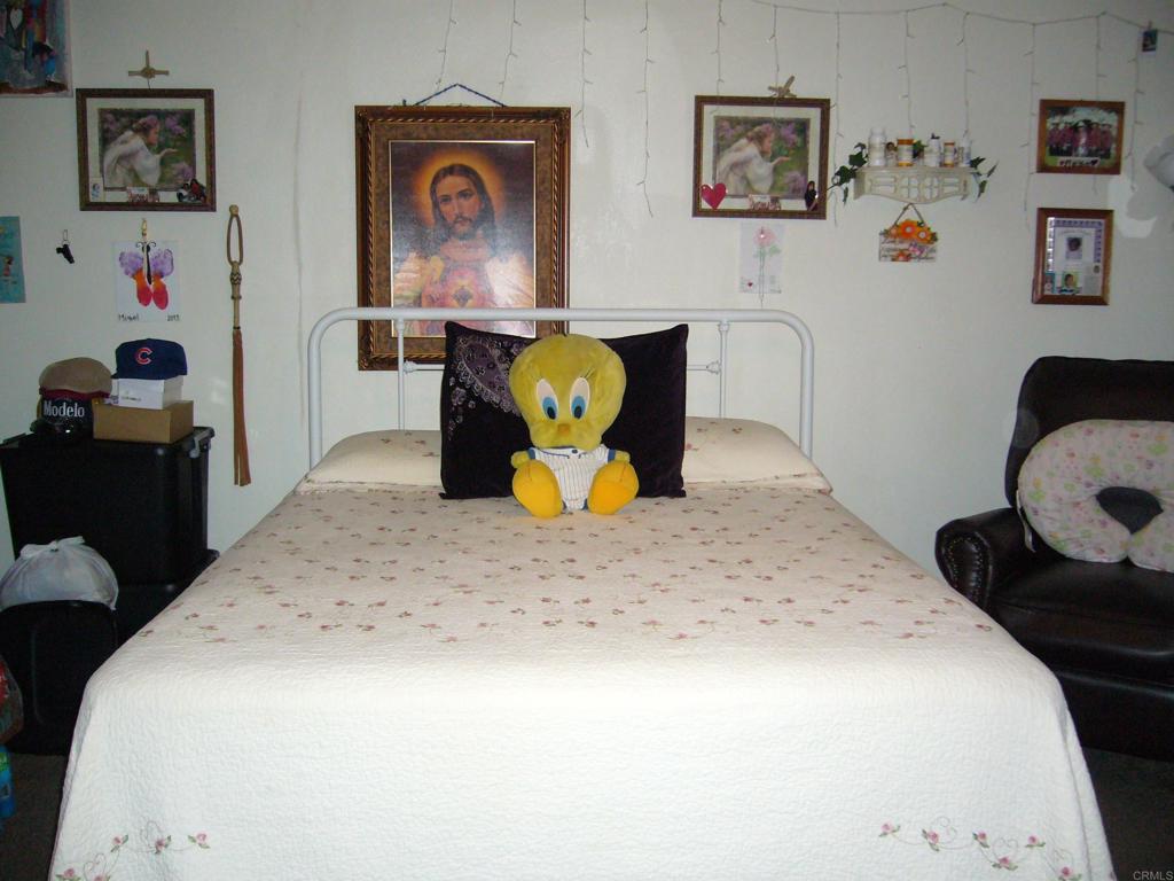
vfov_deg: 39.7
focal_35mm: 36
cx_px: 587
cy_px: 440
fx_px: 1221
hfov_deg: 51.4
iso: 250
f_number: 2.9
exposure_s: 1/30
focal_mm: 6
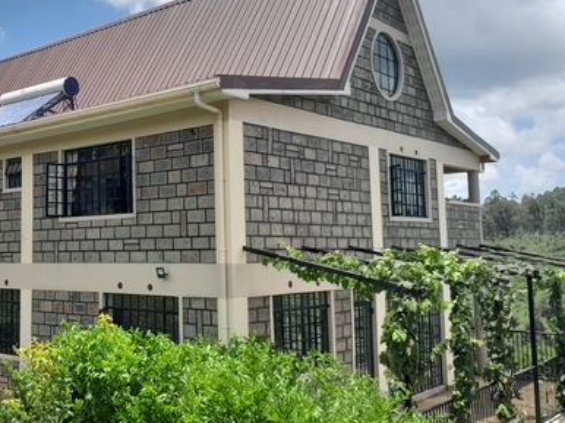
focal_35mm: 42
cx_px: 151
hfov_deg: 43.6
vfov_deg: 34.3
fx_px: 685
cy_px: 196
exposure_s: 1/521
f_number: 1.8
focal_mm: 4
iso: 40
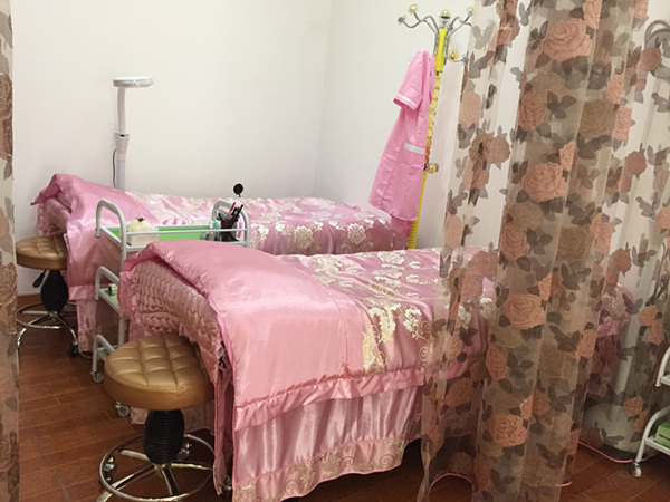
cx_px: 335
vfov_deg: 48.2
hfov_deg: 61.7
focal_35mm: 29
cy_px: 251
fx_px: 561
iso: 250
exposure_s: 1/33
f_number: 2.2
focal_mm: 4.15
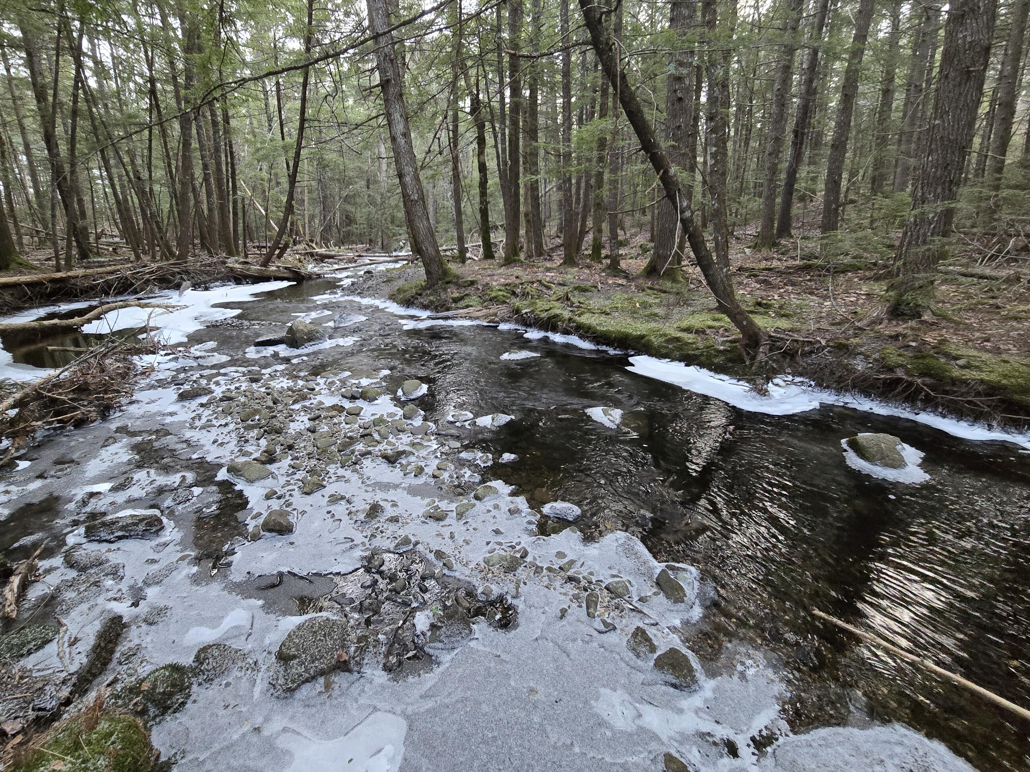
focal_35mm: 15
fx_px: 446
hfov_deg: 97.8
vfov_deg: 81.6
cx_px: 462
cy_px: 358
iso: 640
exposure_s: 1/60
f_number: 2.2
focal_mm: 2.2
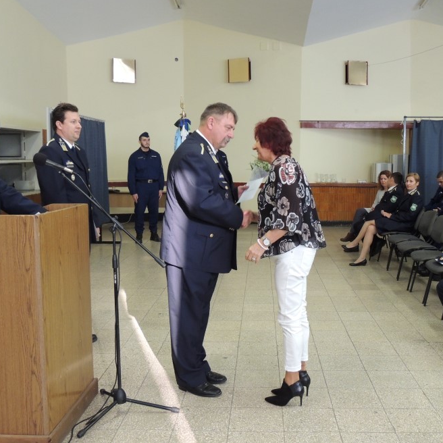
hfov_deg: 41.8
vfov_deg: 41.9
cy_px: 220
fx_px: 579
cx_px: 246
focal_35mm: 40
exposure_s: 1/25
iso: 400
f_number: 3.2
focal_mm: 5.8
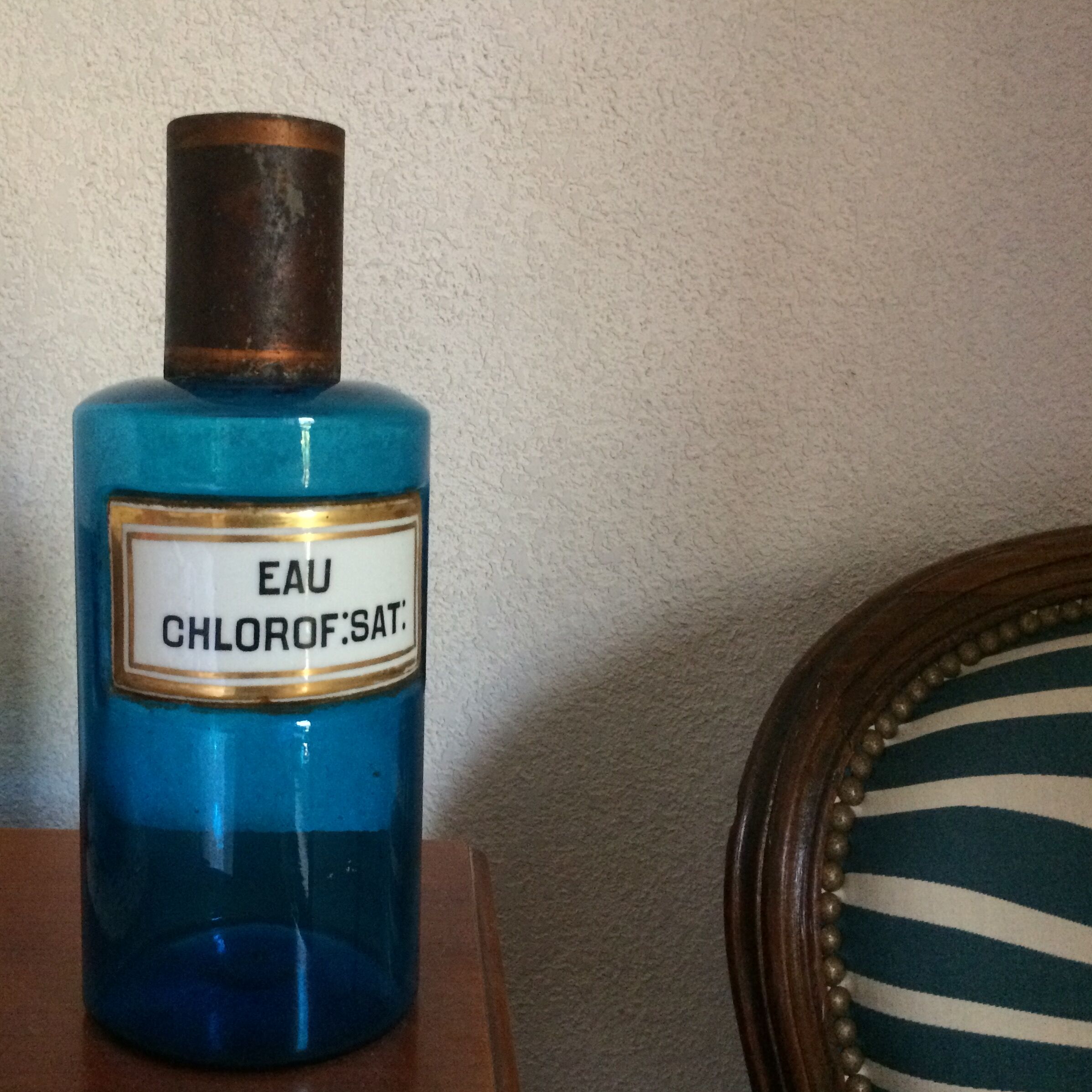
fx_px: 1249
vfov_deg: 47.2
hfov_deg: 46.6
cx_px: 380
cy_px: 555
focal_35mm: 35
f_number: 2.2
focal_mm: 4.15
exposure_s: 1/25
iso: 320
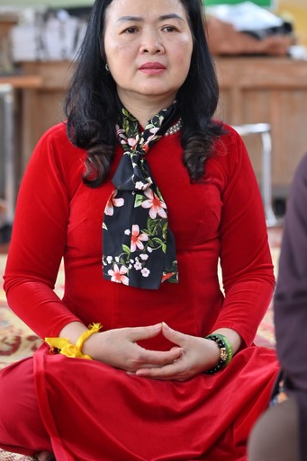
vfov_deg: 13.5
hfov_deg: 9.0
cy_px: 184
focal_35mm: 152
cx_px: 154
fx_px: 1948
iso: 800
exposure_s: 1/100
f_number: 5
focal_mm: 120
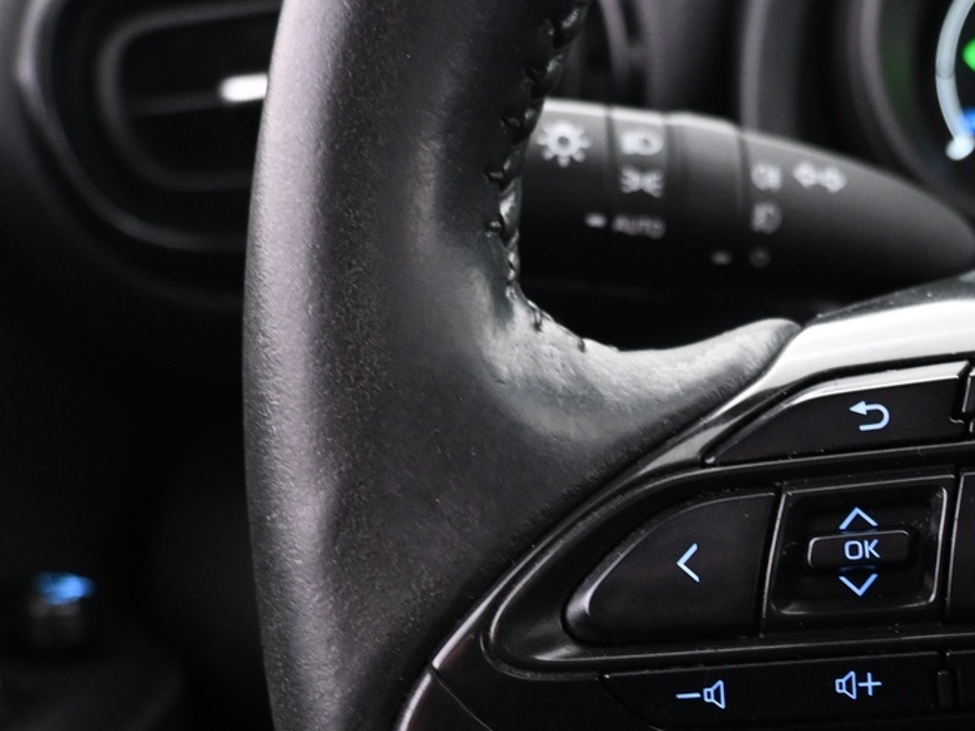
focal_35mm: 57
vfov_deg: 24.5
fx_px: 1605
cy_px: 724
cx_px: 800
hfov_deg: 32.7
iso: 1600
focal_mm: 16
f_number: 3.5
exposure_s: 1/13
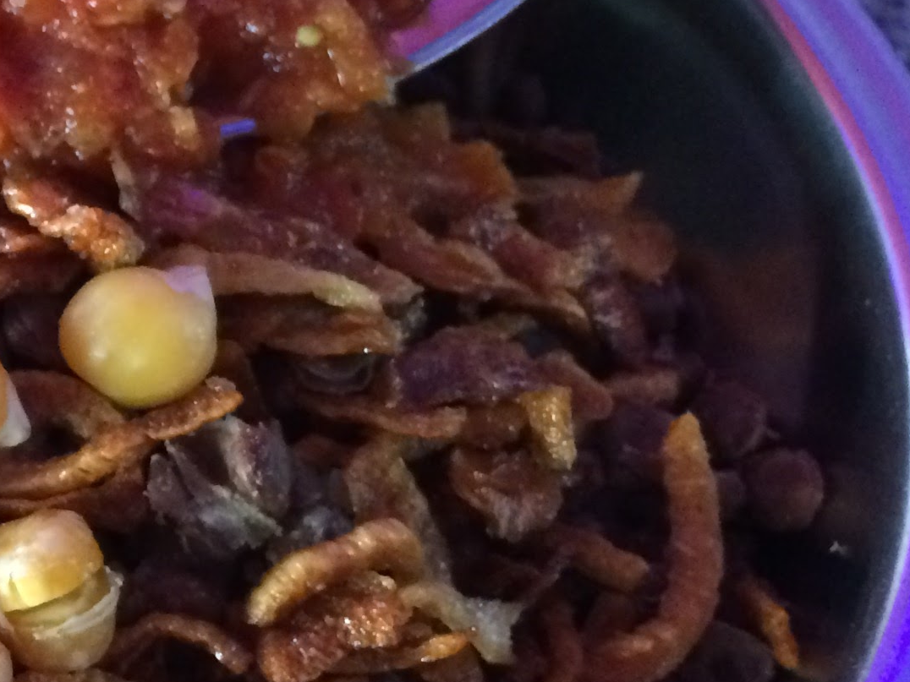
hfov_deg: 20.7
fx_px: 2313
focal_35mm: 88
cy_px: 336
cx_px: -194
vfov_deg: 16.8
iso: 320
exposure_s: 1/15
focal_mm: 4.15
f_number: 2.2
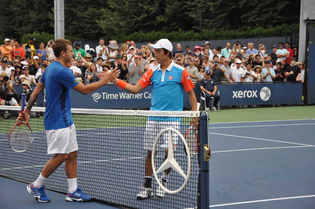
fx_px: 813
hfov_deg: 21.9
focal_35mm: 93
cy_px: 104
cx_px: 158
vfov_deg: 14.7
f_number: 5.3
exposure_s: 1/800
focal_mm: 62
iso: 400
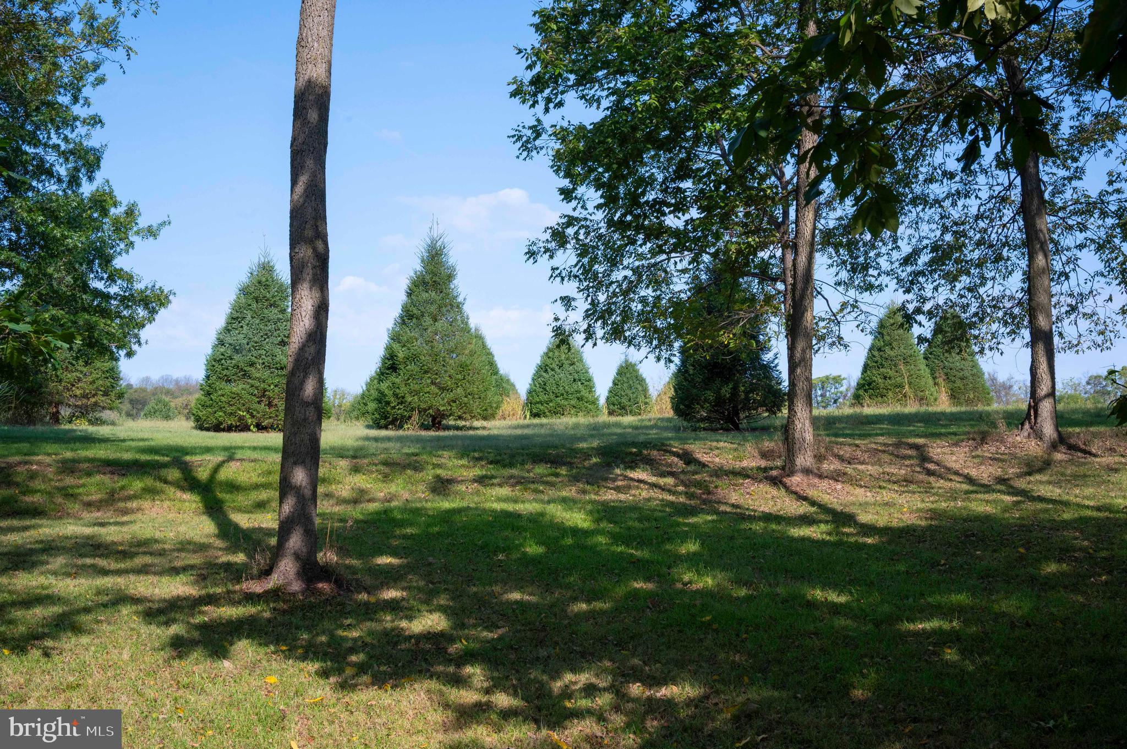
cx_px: 564
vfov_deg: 31.8
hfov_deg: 46.4
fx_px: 1314
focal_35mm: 42
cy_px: 374
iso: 1000
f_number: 13
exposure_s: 1/640
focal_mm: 42
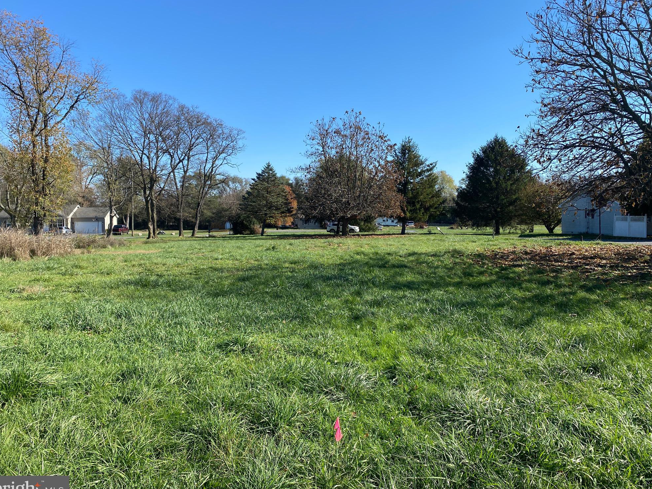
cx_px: 325
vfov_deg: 51.4
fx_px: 509
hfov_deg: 65.3
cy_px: 249
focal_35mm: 27
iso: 32
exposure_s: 1/1754
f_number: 1.8
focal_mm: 4.25
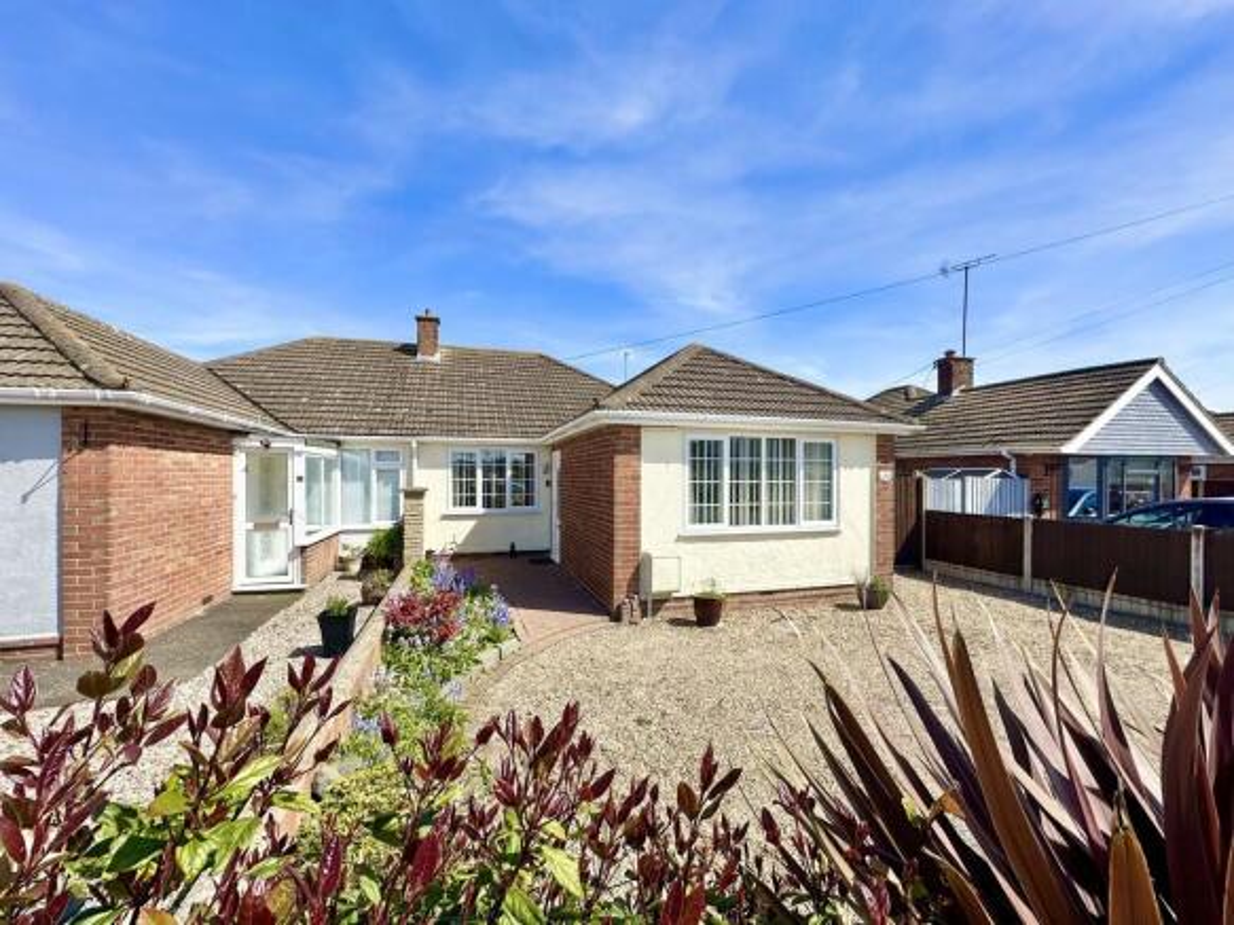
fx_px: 499
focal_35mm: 14
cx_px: 617
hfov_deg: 102.1
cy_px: 462
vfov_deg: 85.7
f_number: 2.2
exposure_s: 1/2564
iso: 40
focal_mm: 2.22
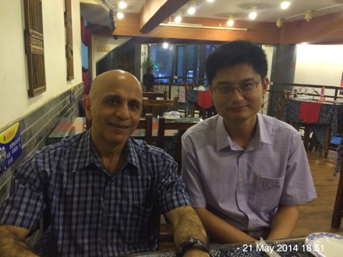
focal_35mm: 30
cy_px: 128
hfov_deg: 60.0
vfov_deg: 46.8
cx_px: 172
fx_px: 297
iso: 320
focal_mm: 4.12
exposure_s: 1/30
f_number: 2.2
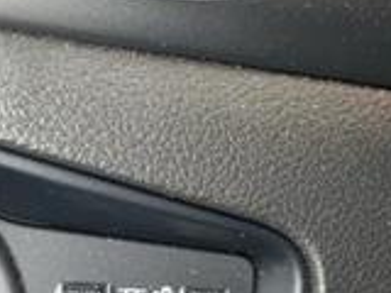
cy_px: 293
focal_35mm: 82
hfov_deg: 23.4
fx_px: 926
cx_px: 59
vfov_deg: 17.6
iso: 40
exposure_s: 1/4
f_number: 1.5
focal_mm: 5.7
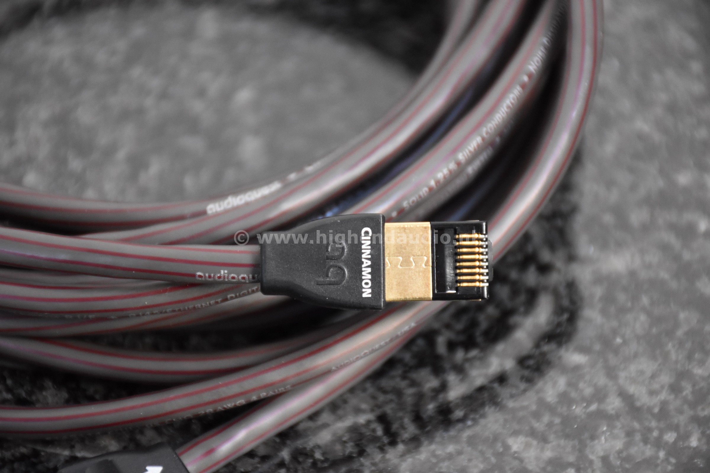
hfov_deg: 9.8
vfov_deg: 6.5
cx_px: 355
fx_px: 4141
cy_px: 236
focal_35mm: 210
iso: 2200
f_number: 5.6
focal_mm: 140
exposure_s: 1/125
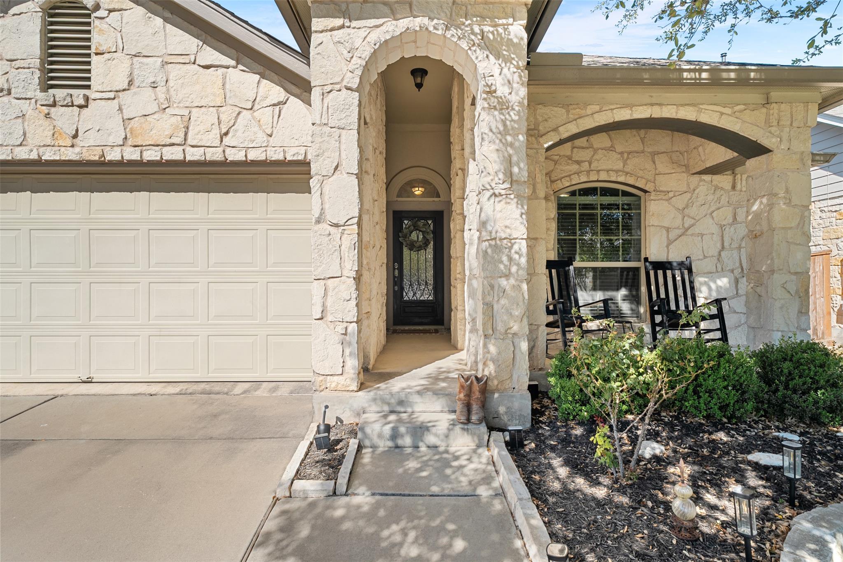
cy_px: 281
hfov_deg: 86.9
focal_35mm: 19
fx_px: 445
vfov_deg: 64.5
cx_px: 422
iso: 125
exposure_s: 1/40
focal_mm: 19
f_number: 8
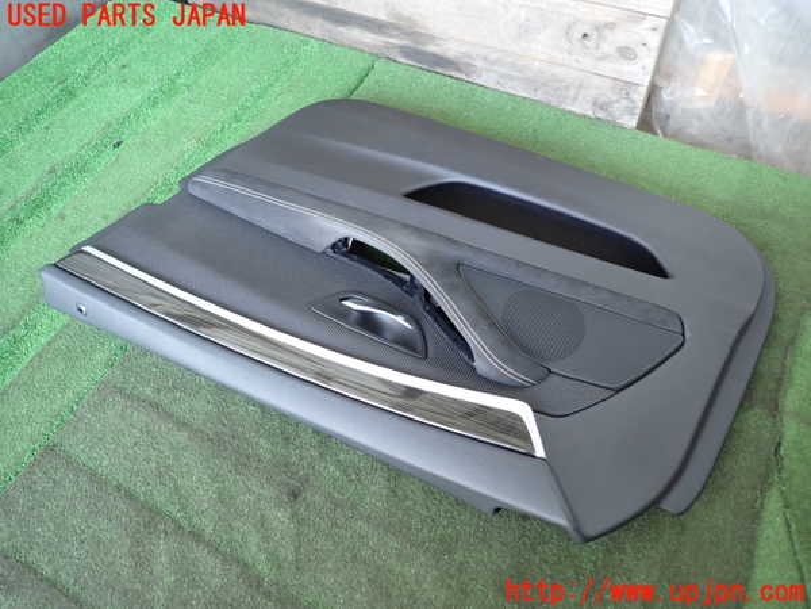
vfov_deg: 54.9
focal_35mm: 25
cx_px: 406
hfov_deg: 69.4
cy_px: 304
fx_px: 586
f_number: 2
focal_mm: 4.5
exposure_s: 1/30
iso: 250
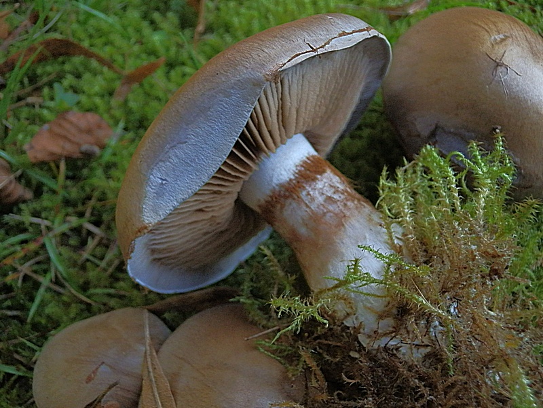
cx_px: 272
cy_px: 204
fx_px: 580
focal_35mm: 37
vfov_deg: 38.7
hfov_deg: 50.1
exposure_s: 1/320
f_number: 3.9
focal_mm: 6.7
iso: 640
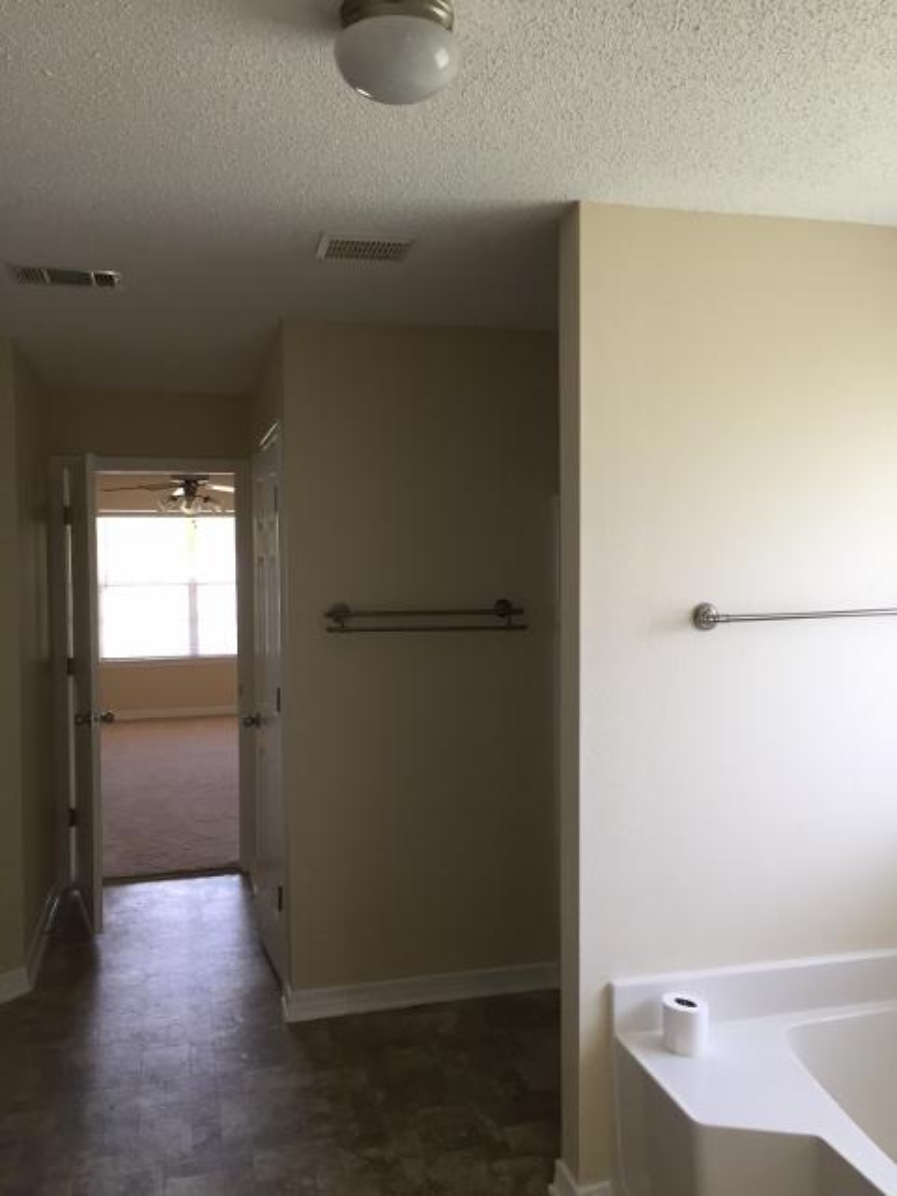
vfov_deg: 61.7
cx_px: 448
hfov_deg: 48.2
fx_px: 1002
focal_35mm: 29
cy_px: 598
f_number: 2.2
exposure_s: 1/30
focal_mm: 4.15
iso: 32
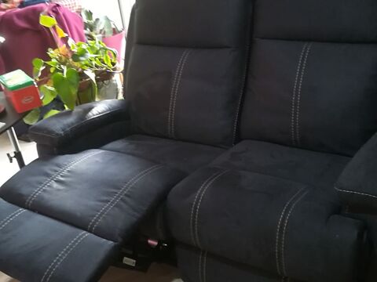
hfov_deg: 43.9
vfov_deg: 33.6
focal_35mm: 43
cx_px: 188
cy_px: 141
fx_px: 468
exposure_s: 1/20
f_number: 2.2
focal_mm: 3.83
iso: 500
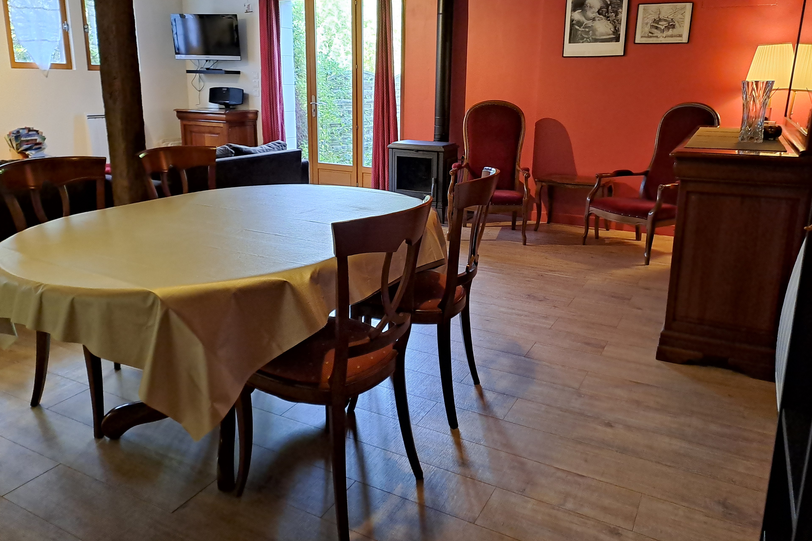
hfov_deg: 67.4
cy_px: 226
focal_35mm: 27
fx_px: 609
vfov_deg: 47.7
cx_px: 409
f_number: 1.8
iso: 320
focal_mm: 4.65
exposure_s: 1/33
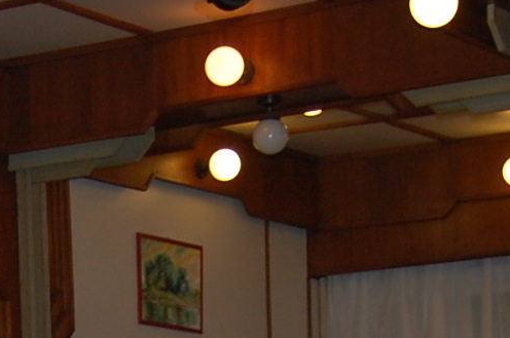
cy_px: 694
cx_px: 28
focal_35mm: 150
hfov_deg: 13.6
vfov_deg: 8.6
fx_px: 2122
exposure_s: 1/60
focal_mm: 22
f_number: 3.8
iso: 400
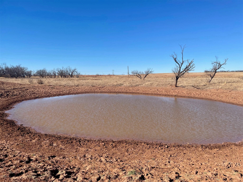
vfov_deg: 53.0
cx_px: 122
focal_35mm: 26
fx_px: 182
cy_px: 91
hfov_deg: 67.3
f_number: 1.6
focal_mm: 4.2
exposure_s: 1/3731
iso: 32
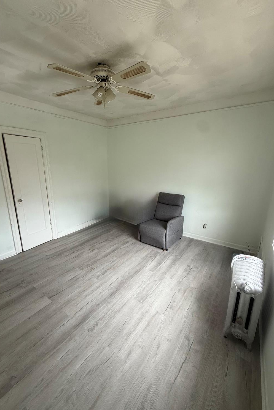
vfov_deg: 100.4
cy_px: 207
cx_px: 129
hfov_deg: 77.3
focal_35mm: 15
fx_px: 171
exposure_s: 1/120
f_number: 2.2
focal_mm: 2.22
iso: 125
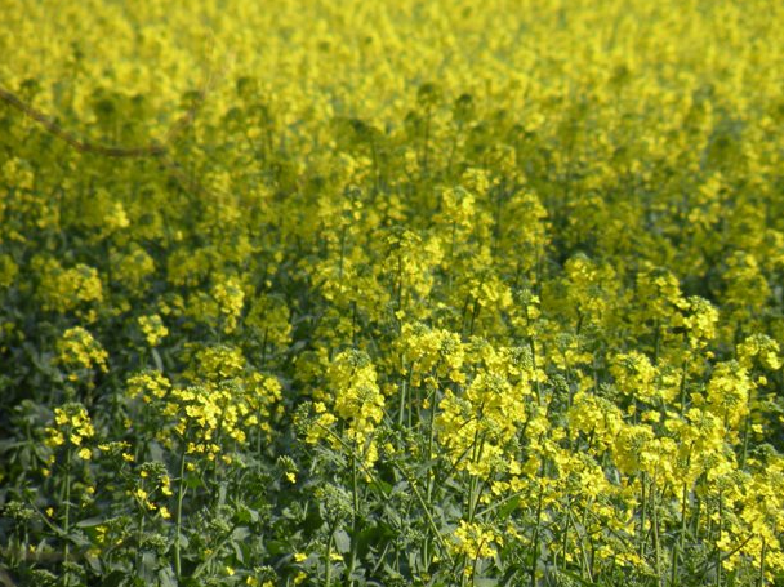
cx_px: 428
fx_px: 13216
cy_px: 308
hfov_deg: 3.4
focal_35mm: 584
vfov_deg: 2.5
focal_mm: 84.2
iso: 64
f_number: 5
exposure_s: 1/320
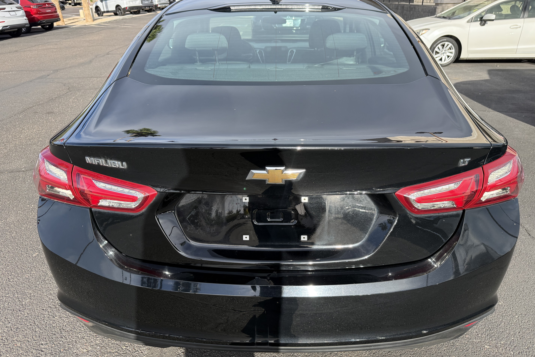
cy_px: 178
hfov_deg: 71.5
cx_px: 268
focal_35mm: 25
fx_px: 371
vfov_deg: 51.3
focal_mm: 6.76
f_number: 1.78
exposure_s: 1/1812
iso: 100
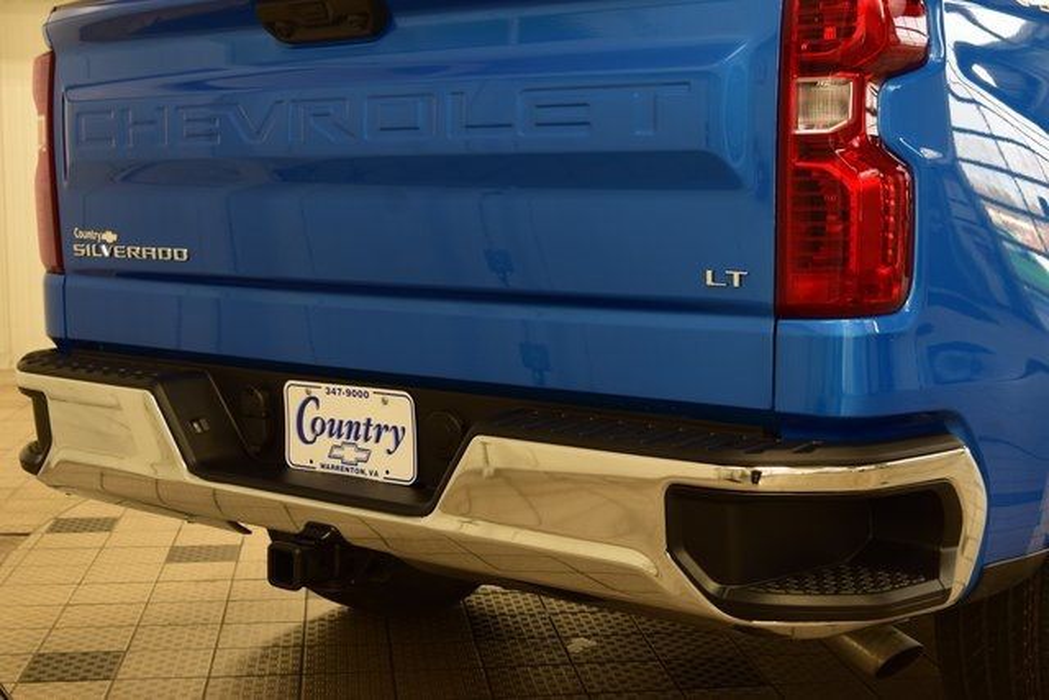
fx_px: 1530
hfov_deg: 37.8
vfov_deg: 25.8
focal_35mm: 52
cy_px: 350
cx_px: 524
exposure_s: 1/15
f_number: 6.3
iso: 450
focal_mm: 35
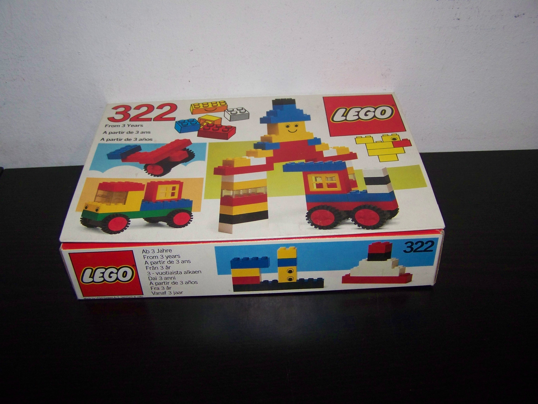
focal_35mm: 38
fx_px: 591
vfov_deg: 37.7
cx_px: 269
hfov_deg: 49.0
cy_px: 202
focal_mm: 6.3
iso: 200
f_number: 2.8
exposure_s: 1/30
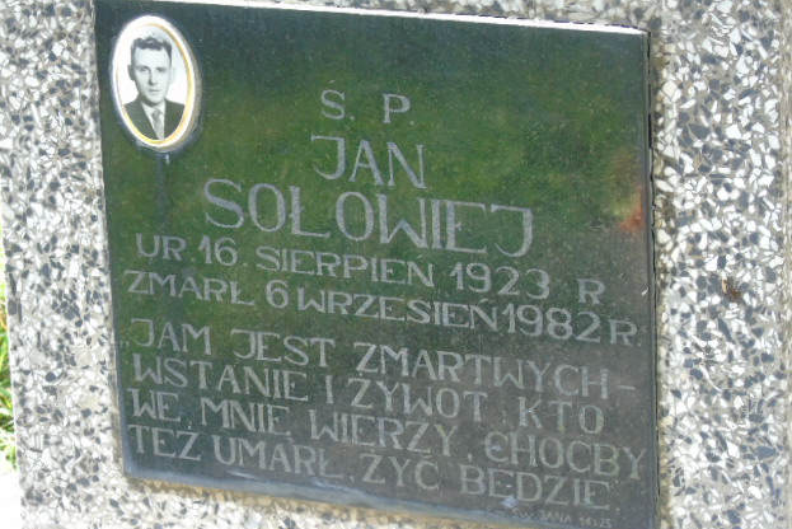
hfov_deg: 11.9
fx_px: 3808
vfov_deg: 7.9
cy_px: 273
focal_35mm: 173
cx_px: 397
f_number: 4.9
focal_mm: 29
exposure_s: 1/125
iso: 320
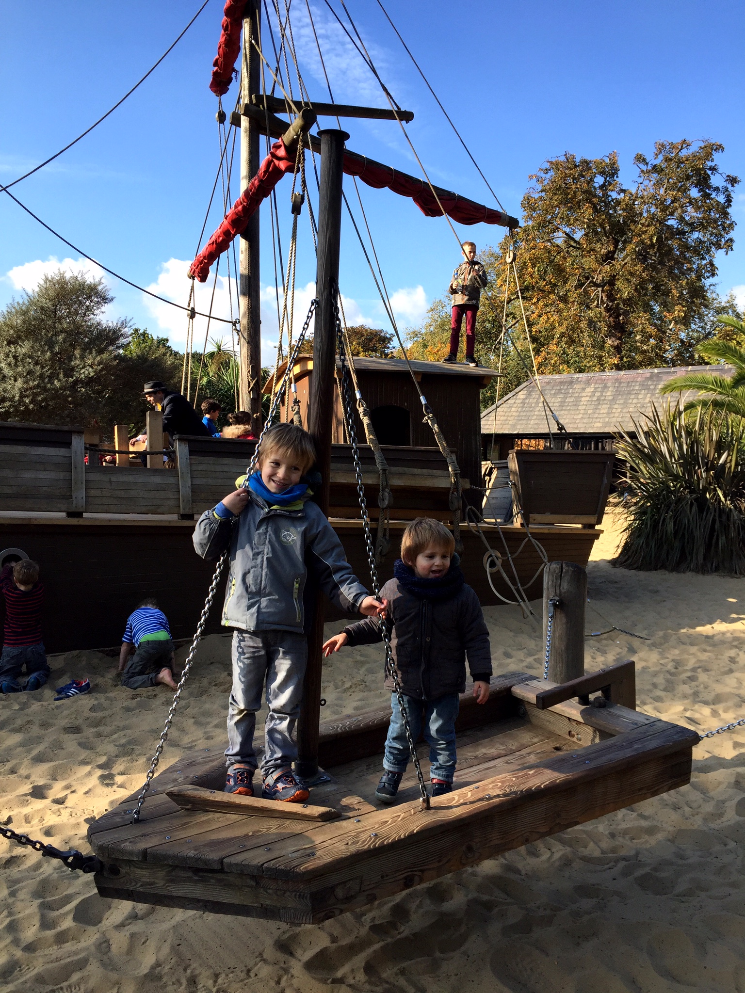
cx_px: 372
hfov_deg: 48.2
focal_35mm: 29
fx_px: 832
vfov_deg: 61.7
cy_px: 496
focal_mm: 4.15
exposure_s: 1/942
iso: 32
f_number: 2.2
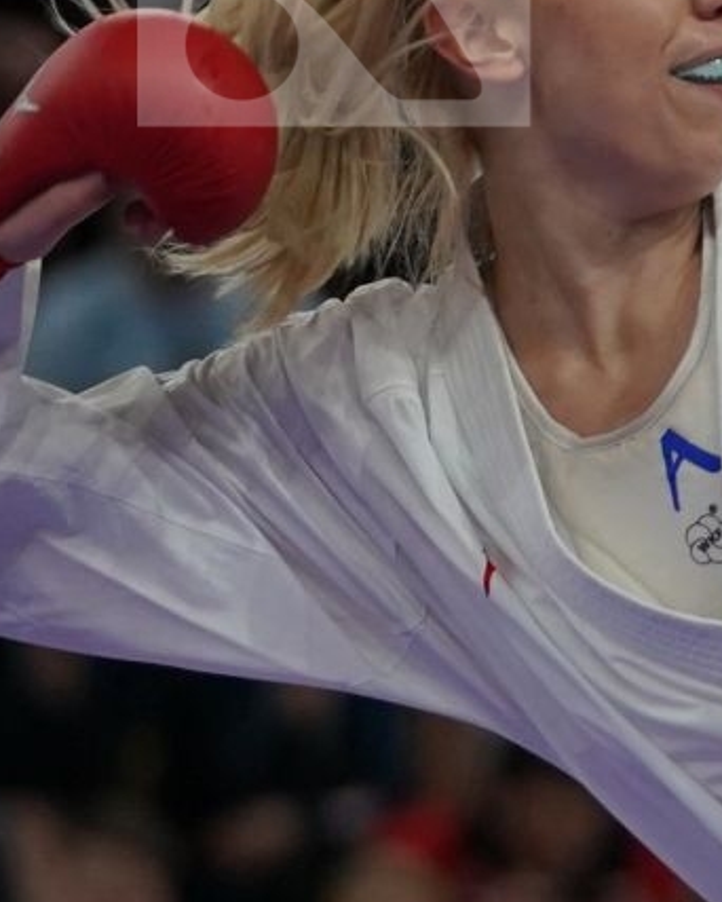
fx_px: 22154
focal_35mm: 830
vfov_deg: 2.3
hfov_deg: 1.9
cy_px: 682
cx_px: 1765
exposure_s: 1/1000
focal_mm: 140
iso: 1250
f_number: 2.8
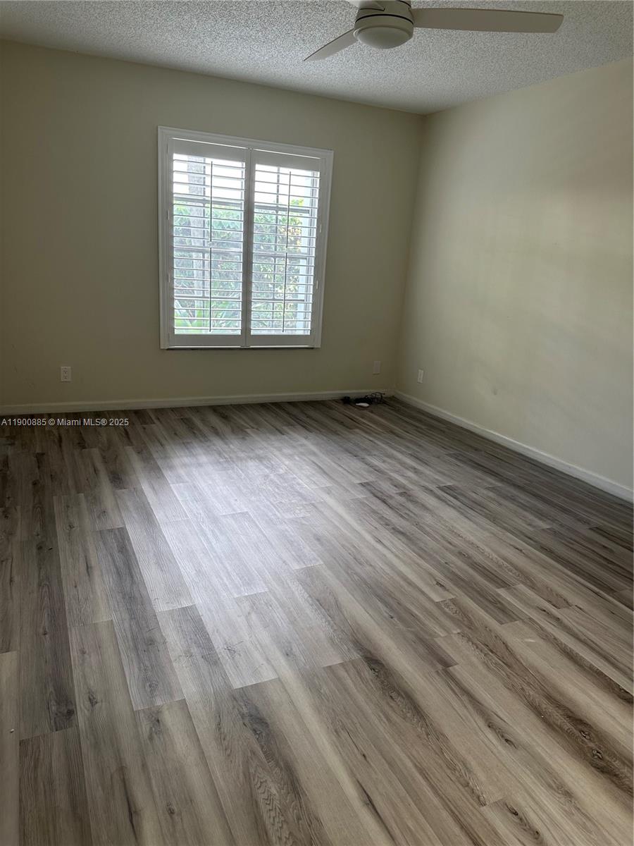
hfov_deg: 56.8
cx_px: 317
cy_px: 423
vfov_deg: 71.6
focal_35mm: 24
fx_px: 586
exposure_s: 1/60
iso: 125
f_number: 1.78
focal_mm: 6.86
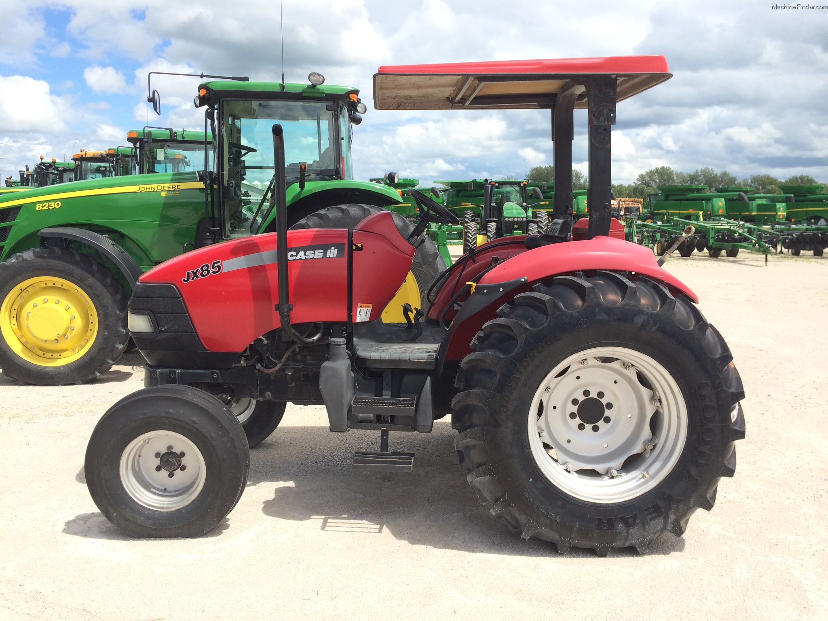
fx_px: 718
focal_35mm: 30
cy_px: 310
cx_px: 414
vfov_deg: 46.8
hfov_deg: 60.0
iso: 32
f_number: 2.2
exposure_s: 1/1786
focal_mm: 4.12
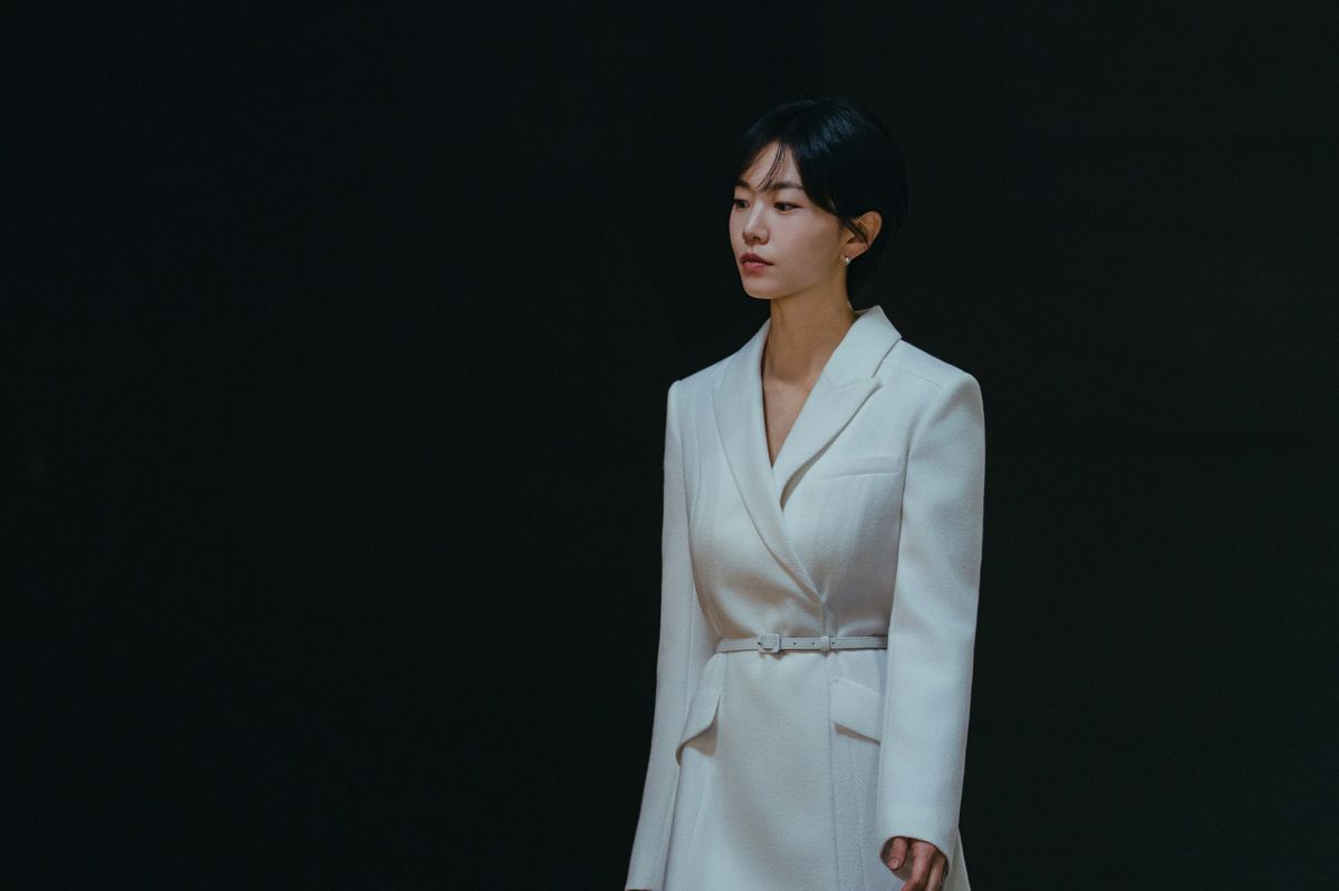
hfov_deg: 10.6
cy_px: 446
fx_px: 7212
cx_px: 670
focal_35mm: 194
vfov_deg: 7.1
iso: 5000
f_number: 2.8
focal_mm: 194
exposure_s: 1/200
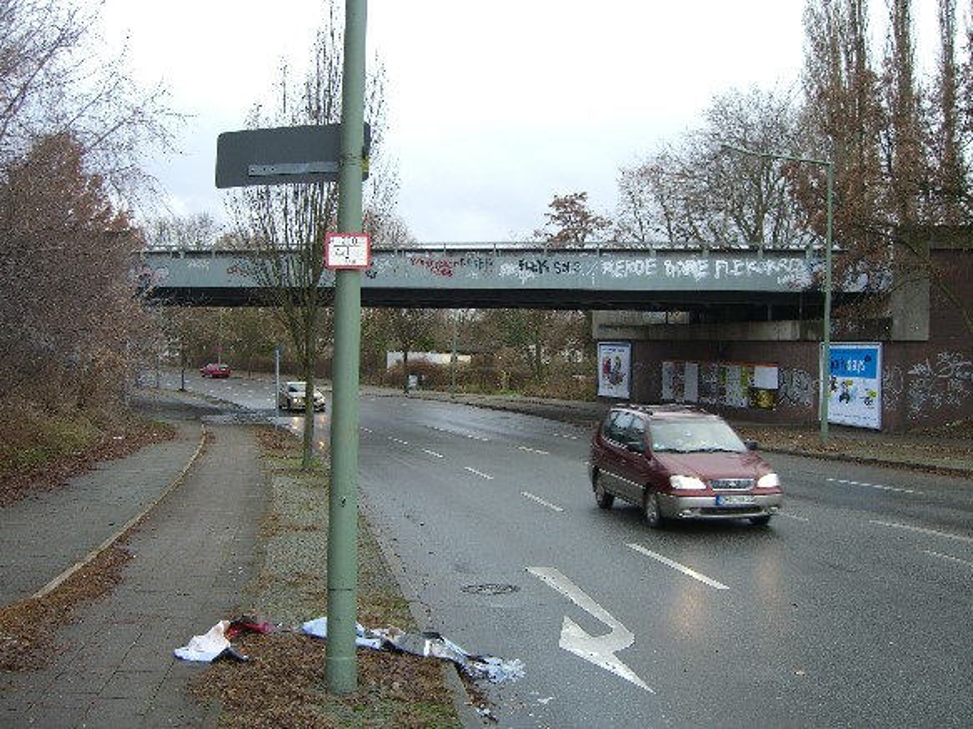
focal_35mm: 38
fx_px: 1068
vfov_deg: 37.7
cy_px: 364
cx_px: 486
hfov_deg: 49.0
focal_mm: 7.9
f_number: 2.8
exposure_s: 1/80
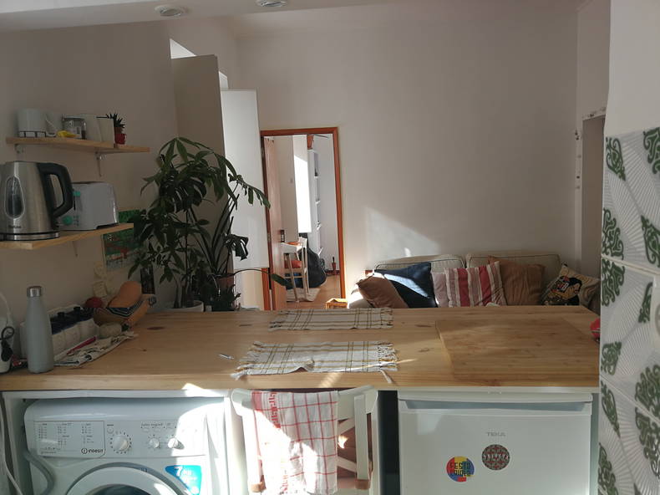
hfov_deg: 65.3
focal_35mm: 27
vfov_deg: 51.3
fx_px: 515
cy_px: 248
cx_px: 330
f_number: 2.2
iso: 50
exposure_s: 1/146
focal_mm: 3.95
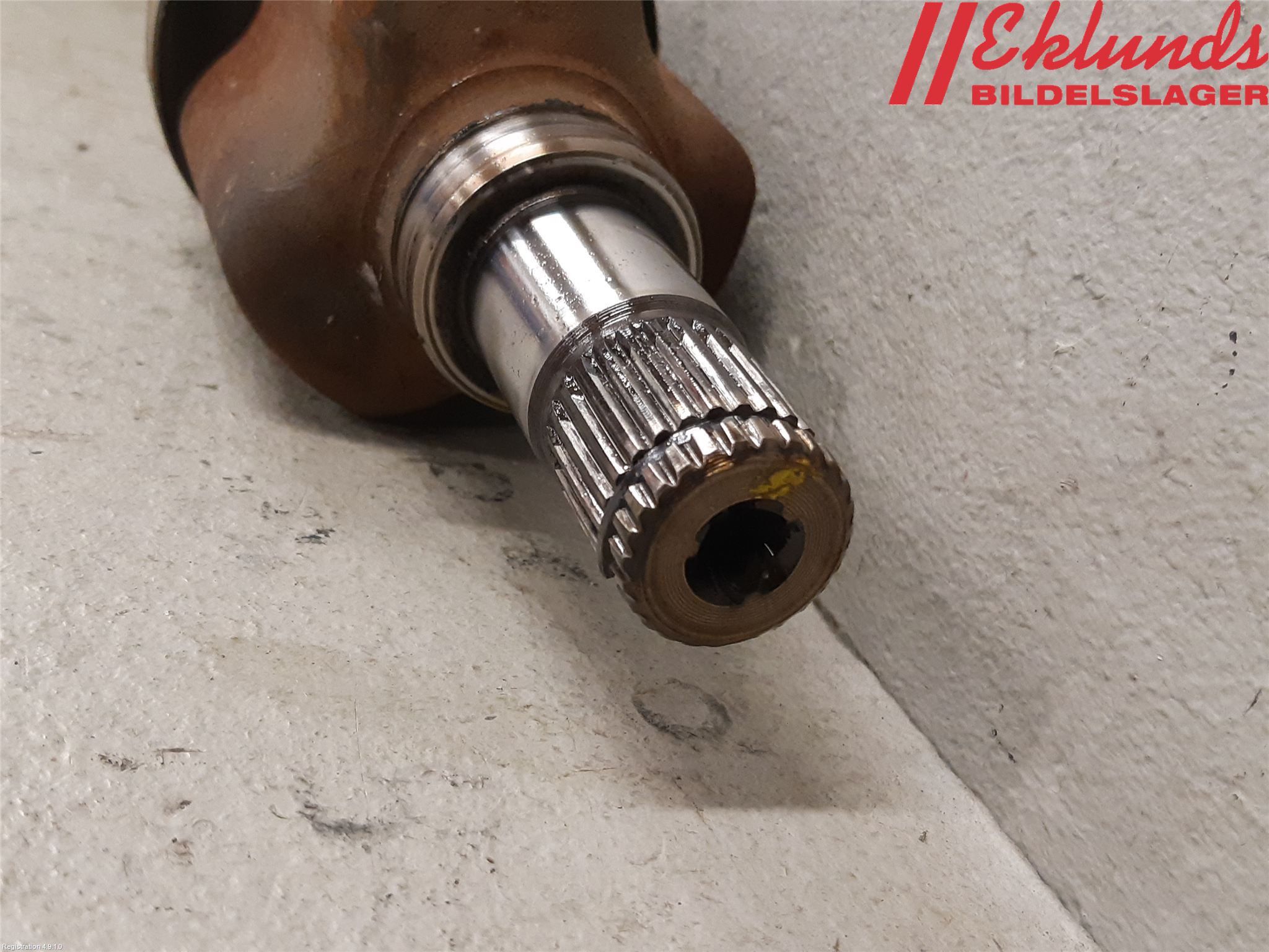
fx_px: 953
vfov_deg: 53.1
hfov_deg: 67.3
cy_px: 476
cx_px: 634
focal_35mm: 26
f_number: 1.7
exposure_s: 1/50
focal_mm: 3.93
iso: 250
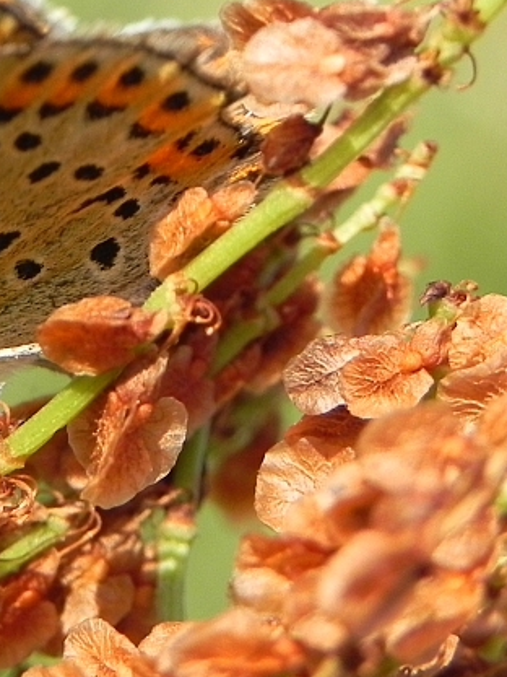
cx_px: -128
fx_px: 4570
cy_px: 247
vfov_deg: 8.5
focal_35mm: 234
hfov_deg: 6.3
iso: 160
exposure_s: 1/525
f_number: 4.5
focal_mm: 16.9
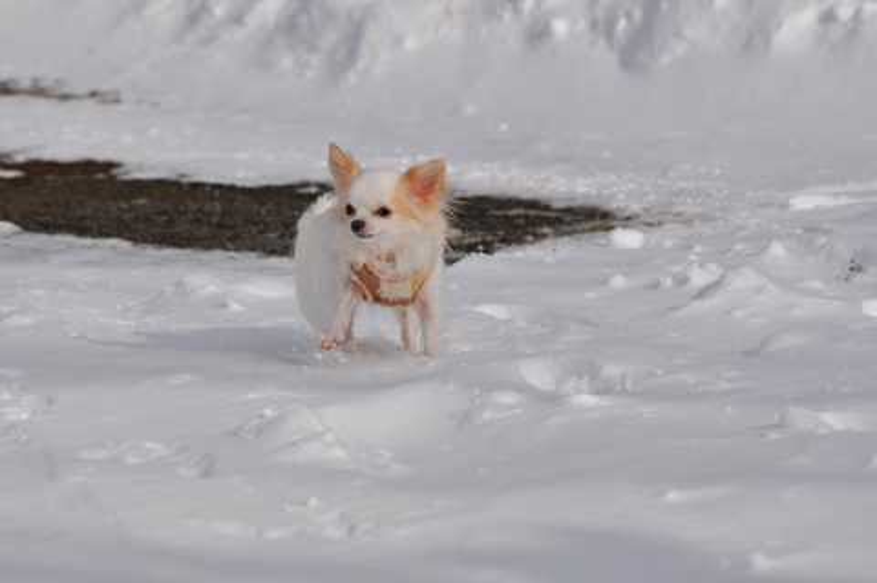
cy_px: 292
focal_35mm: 285
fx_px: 6936
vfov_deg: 4.8
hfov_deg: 7.2
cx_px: 438
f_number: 9
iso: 200
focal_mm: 190
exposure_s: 1/1250
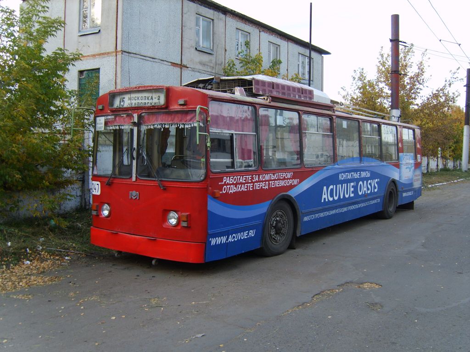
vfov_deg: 40.7
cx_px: 235
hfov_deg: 52.6
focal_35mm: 35
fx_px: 475
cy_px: 176
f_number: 2.8
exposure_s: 1/180
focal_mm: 7.4
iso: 50
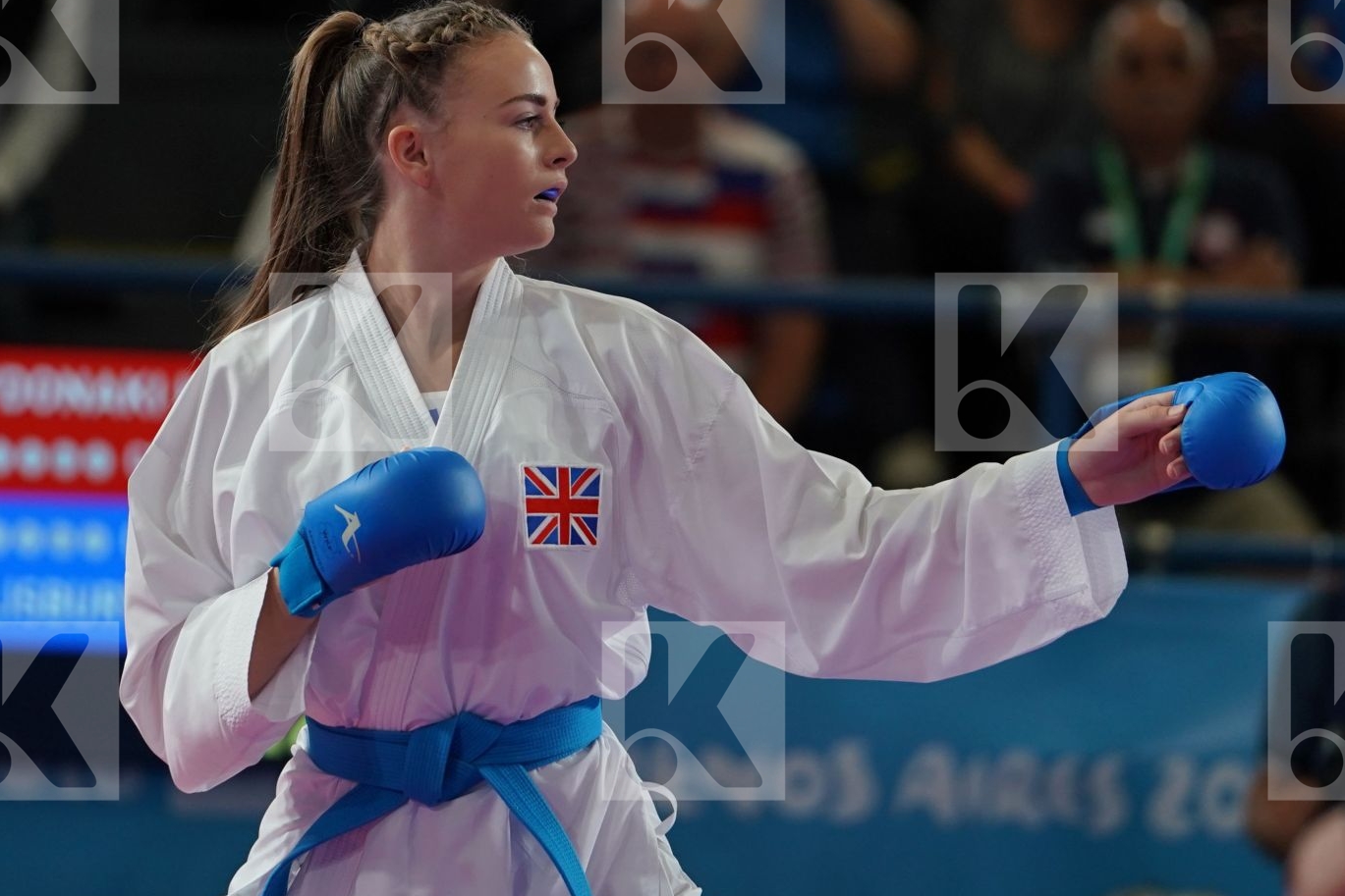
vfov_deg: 3.7
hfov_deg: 5.5
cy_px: 362
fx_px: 14048
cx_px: 694
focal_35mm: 376
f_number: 2.8
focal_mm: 191
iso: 800
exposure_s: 1/1000
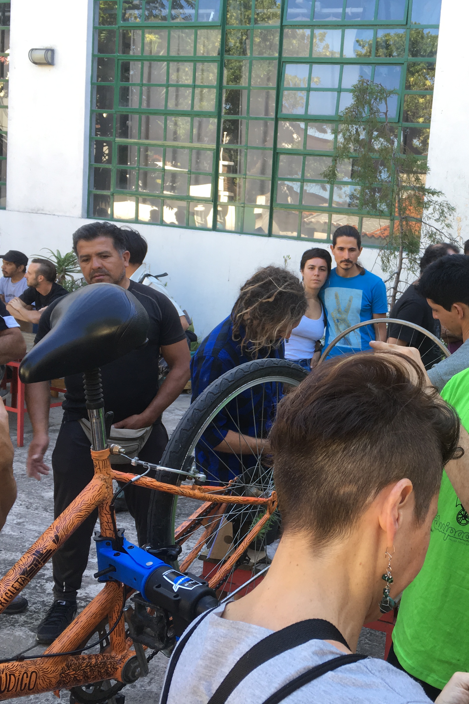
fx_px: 801
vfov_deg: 47.4
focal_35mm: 41
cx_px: 395
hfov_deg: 31.5
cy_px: 347
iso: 32
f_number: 2.2
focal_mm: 4.15
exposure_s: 1/100
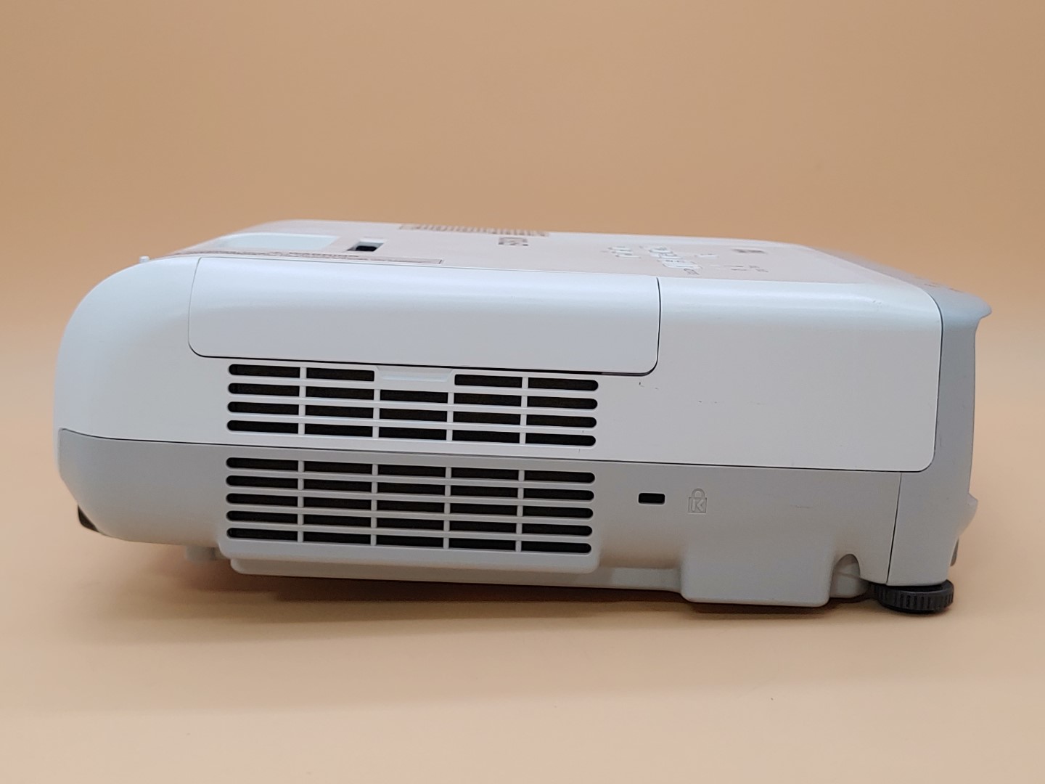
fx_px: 1479
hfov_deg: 38.9
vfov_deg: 29.7
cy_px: 392
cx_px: 522
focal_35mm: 49
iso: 50
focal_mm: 4.36
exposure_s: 1/86
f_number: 1.8
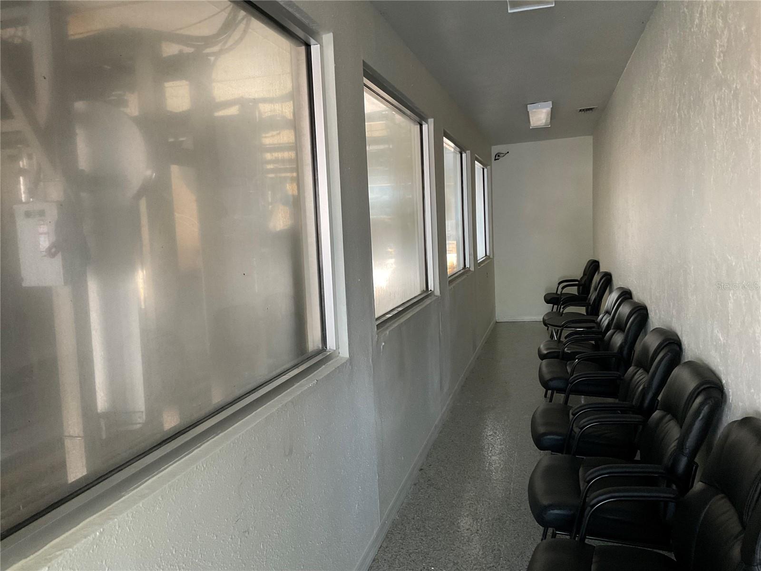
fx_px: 638
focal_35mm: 29
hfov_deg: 61.7
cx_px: 380
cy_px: 286
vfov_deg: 48.2
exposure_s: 1/60
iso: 160
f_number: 1.8
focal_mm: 3
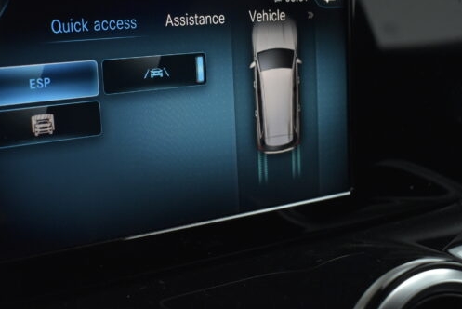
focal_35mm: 51
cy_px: 132
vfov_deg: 26.5
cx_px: 164
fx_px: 655
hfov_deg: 38.5
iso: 1600
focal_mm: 22
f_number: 3.8
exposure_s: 1/125
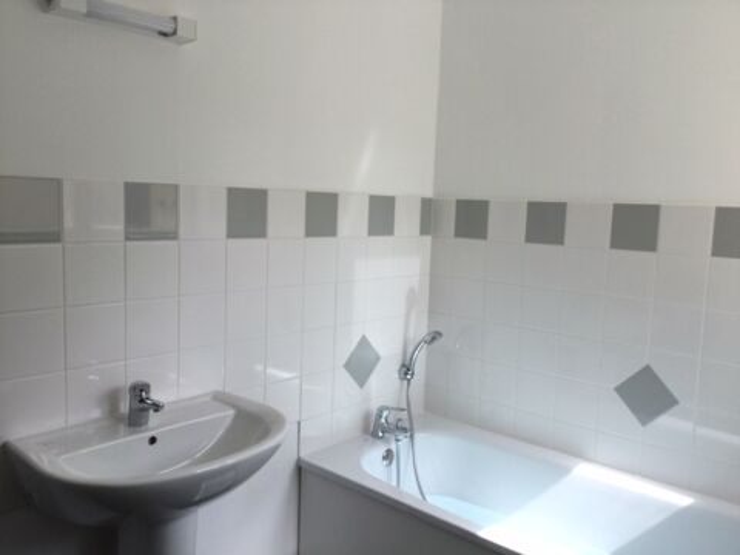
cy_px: 278
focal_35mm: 31
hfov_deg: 58.4
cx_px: 370
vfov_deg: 45.4
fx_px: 663
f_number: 2.4
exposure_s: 1/265
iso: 25
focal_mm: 3.3
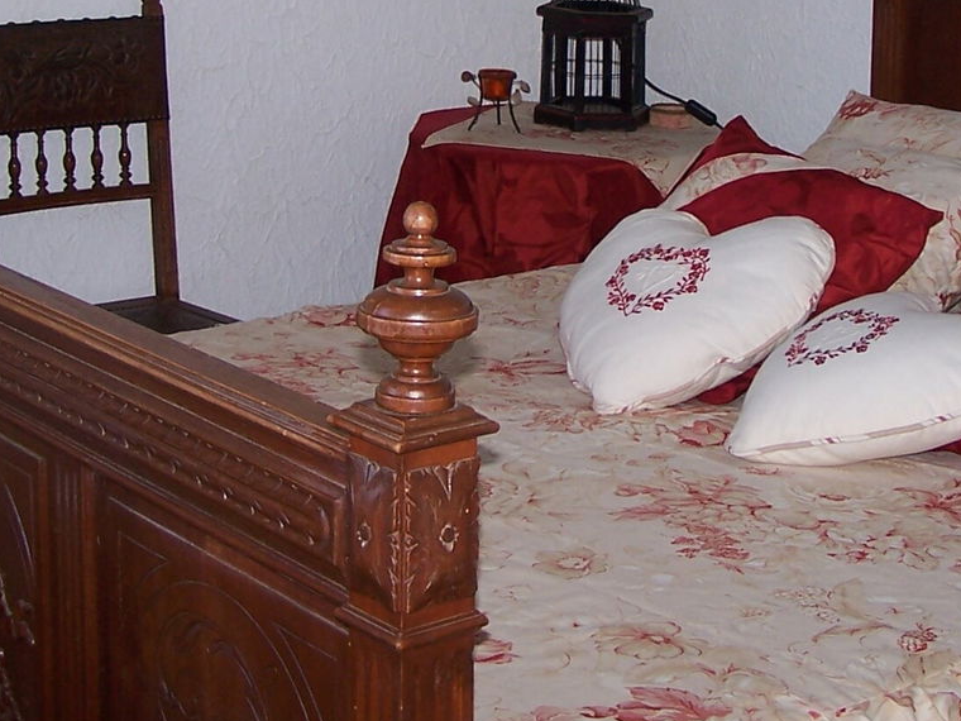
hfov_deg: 24.4
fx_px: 2221
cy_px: 49
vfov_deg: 18.1
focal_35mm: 80
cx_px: 583
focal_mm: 6.3
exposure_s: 1/60
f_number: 2.8
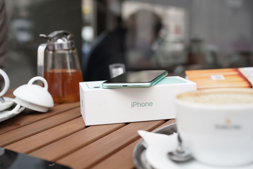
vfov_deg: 24.6
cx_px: 126
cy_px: 84
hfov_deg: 36.2
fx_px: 386
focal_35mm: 55
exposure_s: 1/250
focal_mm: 55
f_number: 4.5
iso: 200
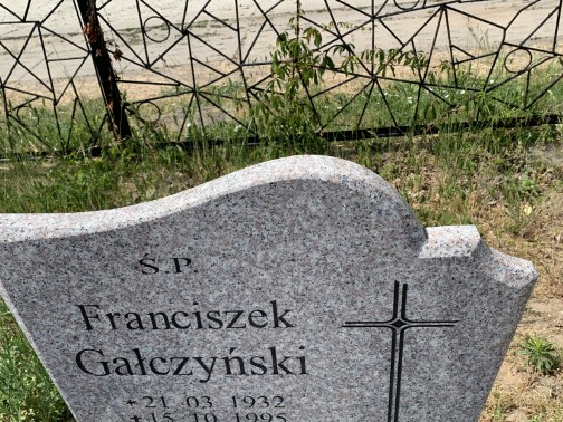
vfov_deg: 42.9
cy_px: 217
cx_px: 276
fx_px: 537
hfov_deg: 55.3
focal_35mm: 33
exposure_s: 1/1880
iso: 25
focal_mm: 4.25
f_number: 1.8
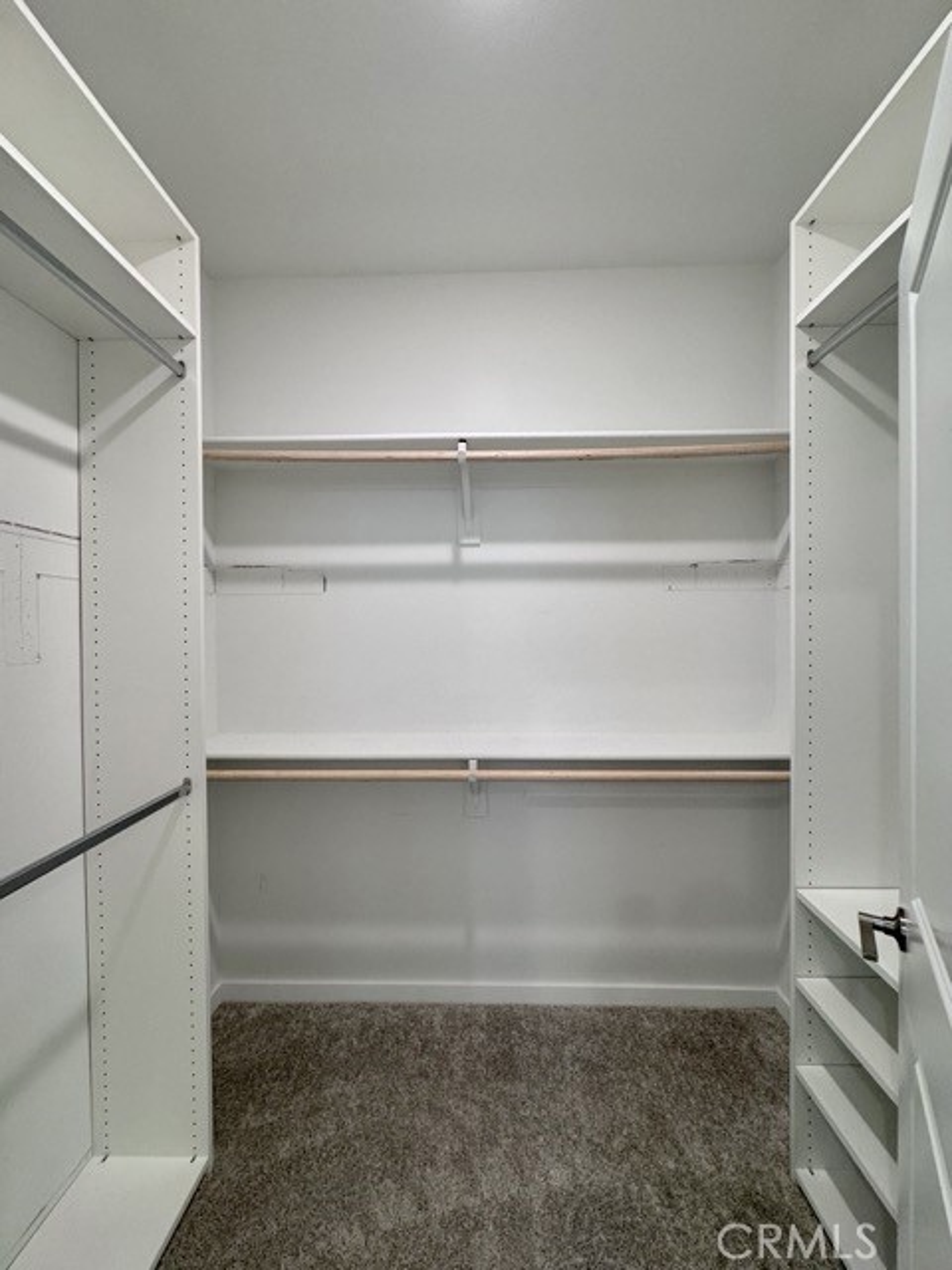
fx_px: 513
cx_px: 476
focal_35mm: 14
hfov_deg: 85.7
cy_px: 635
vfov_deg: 102.1
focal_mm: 2.22
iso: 200
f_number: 2.2
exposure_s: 1/120
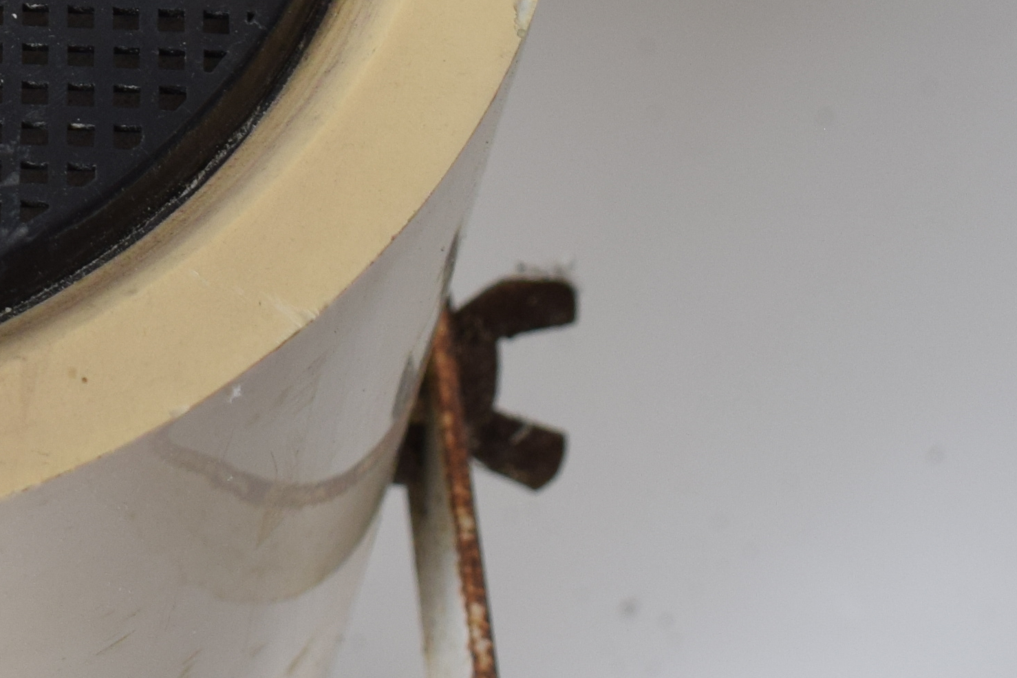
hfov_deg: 14.5
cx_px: -367
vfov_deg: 10.0
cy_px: -177
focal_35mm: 134
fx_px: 3785
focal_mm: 22
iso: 400
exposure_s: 1/160
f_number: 6.3
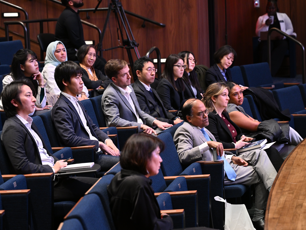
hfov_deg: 17.6
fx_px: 990
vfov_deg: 13.2
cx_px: 144
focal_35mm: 112
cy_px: 116
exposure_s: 1/100
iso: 2000
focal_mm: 103
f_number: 4
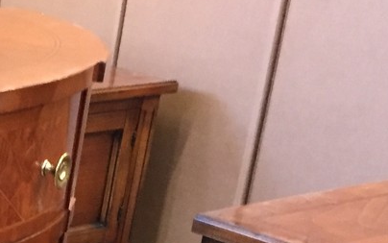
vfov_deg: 10.8
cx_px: -296
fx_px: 1206
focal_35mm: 114
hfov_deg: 15.8
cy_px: 443
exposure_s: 1/20
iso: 250
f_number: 2.2
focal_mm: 4.15
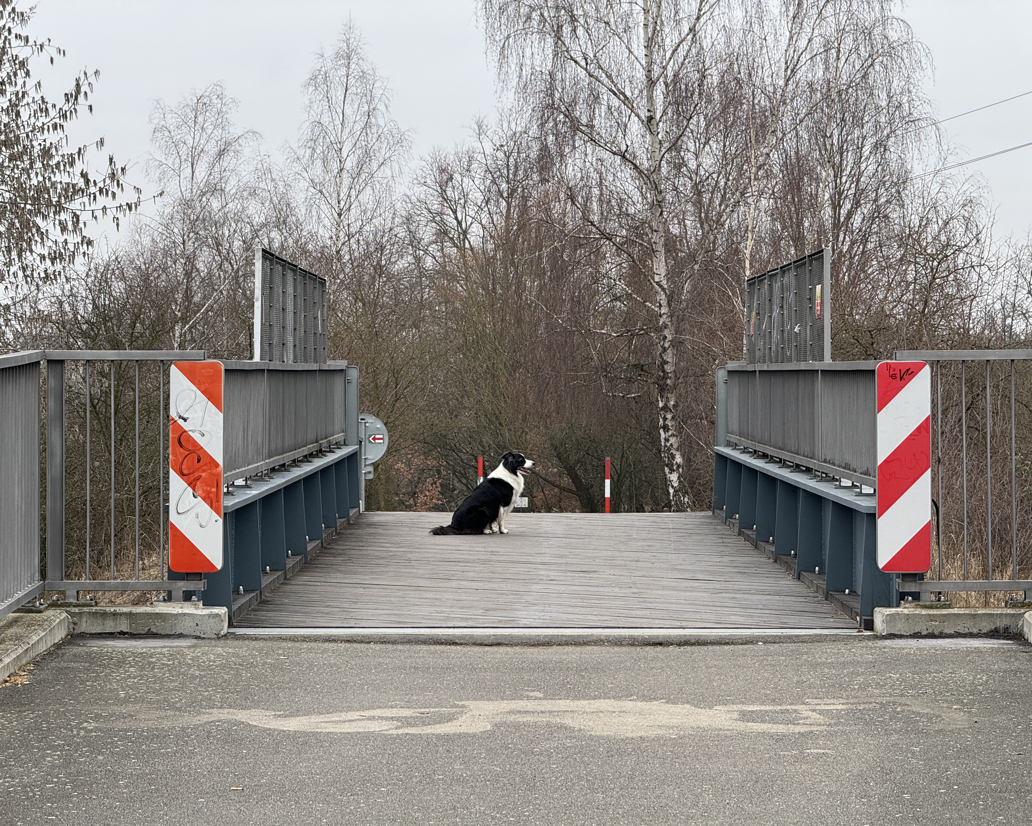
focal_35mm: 126
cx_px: 534
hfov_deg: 15.3
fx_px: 3849
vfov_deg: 12.2
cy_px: 416
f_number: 2.8
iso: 50
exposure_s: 1/183
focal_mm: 15.66
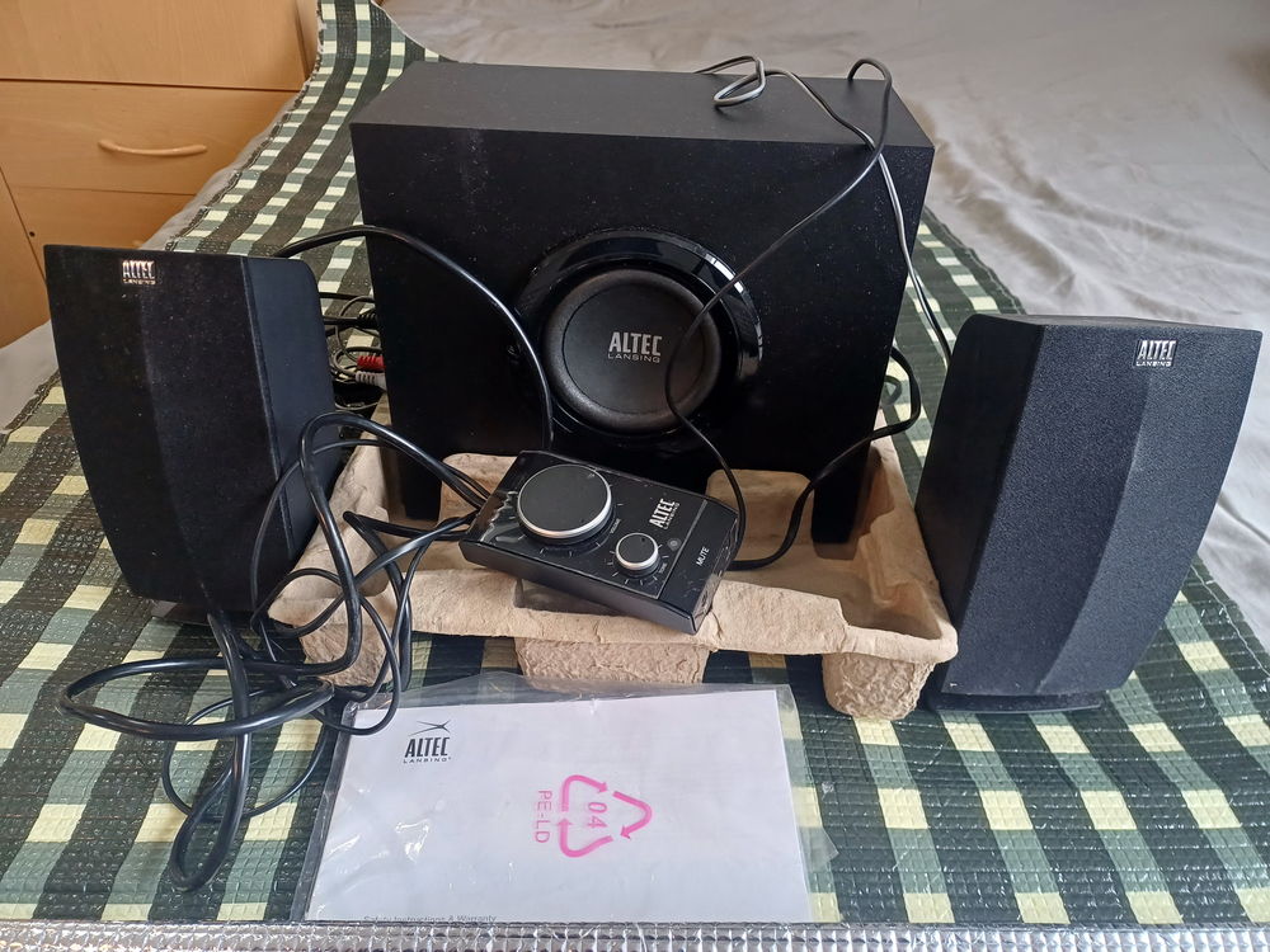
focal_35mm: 25
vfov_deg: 54.9
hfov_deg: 69.4
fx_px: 917
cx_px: 635
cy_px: 476
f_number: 1.8
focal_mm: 4.65
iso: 320
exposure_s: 1/50
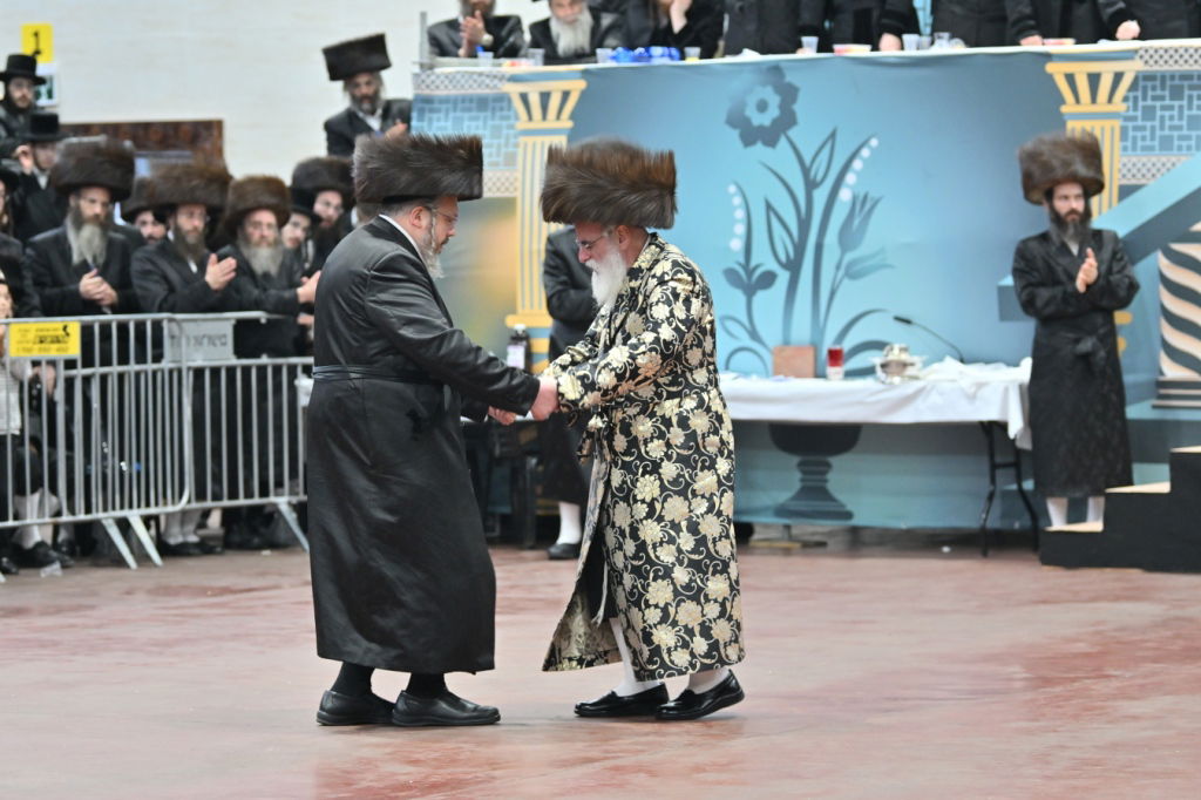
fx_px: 5102
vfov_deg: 9.0
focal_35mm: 153
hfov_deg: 13.4
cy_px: 400
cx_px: 600
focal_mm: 102
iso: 640
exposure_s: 1/160
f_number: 2.8
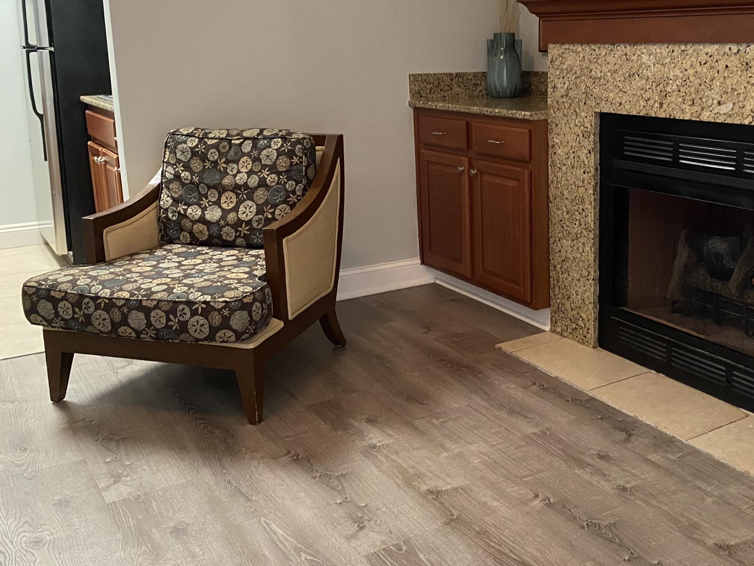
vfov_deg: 36.7
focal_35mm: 39
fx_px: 849
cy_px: 230
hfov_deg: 47.0
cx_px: 511
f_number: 1.8
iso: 500
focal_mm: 4.25
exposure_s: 1/30
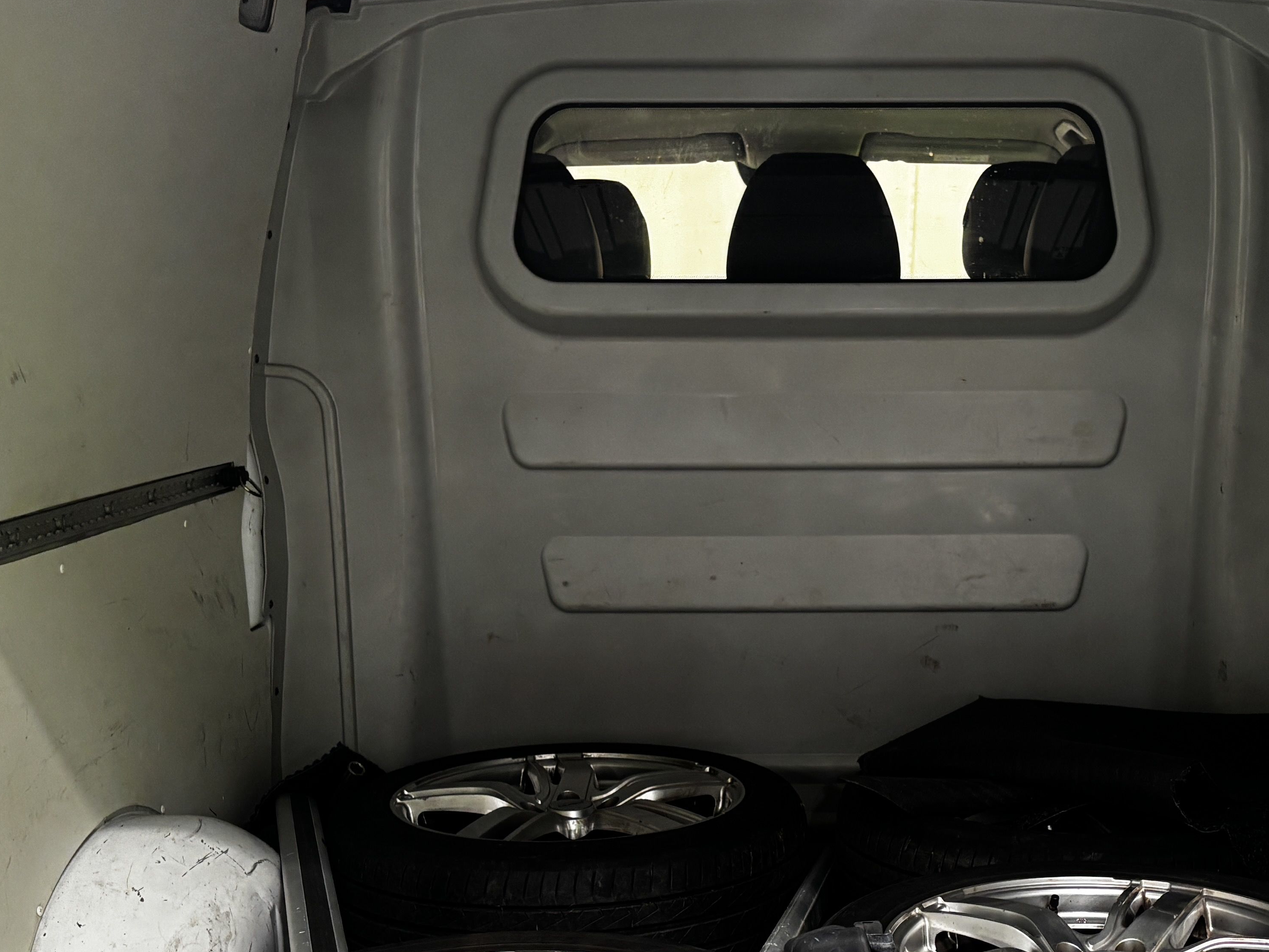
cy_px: 697
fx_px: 1833
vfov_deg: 28.7
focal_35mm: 50
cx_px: 794
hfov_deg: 37.9
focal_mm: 5.96
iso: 200
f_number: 1.6
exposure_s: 1/50
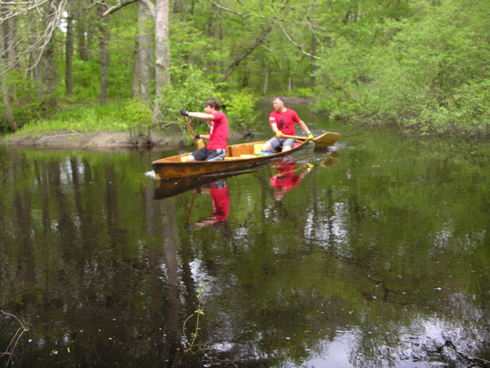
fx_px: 495
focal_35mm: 35
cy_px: 184
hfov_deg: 52.6
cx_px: 245
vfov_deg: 40.7
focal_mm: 8.9
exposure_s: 1/125
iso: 50
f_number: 2.8
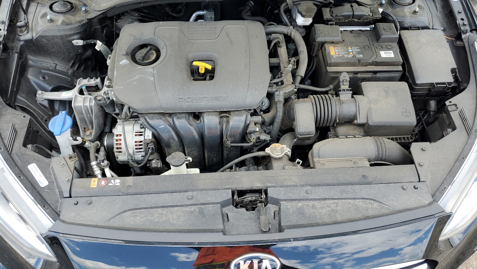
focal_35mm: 30
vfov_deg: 38.8
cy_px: 112
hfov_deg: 64.3
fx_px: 379
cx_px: 230
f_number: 1.5
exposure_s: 1/385
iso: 50
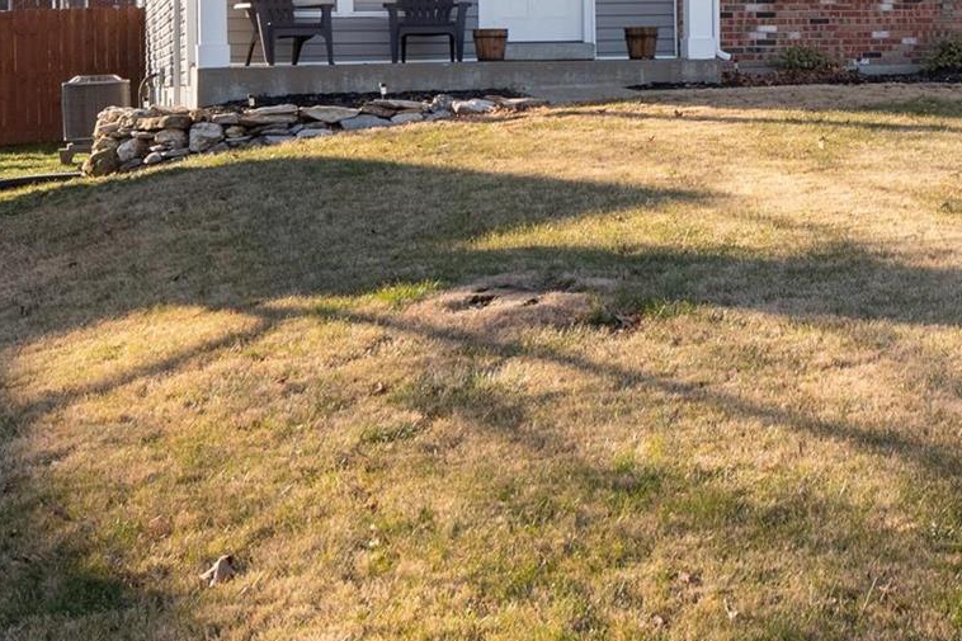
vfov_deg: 17.8
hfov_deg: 25.8
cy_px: 118
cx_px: 859
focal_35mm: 76
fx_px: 2030
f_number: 7.1
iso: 400
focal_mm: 18
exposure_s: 1/320
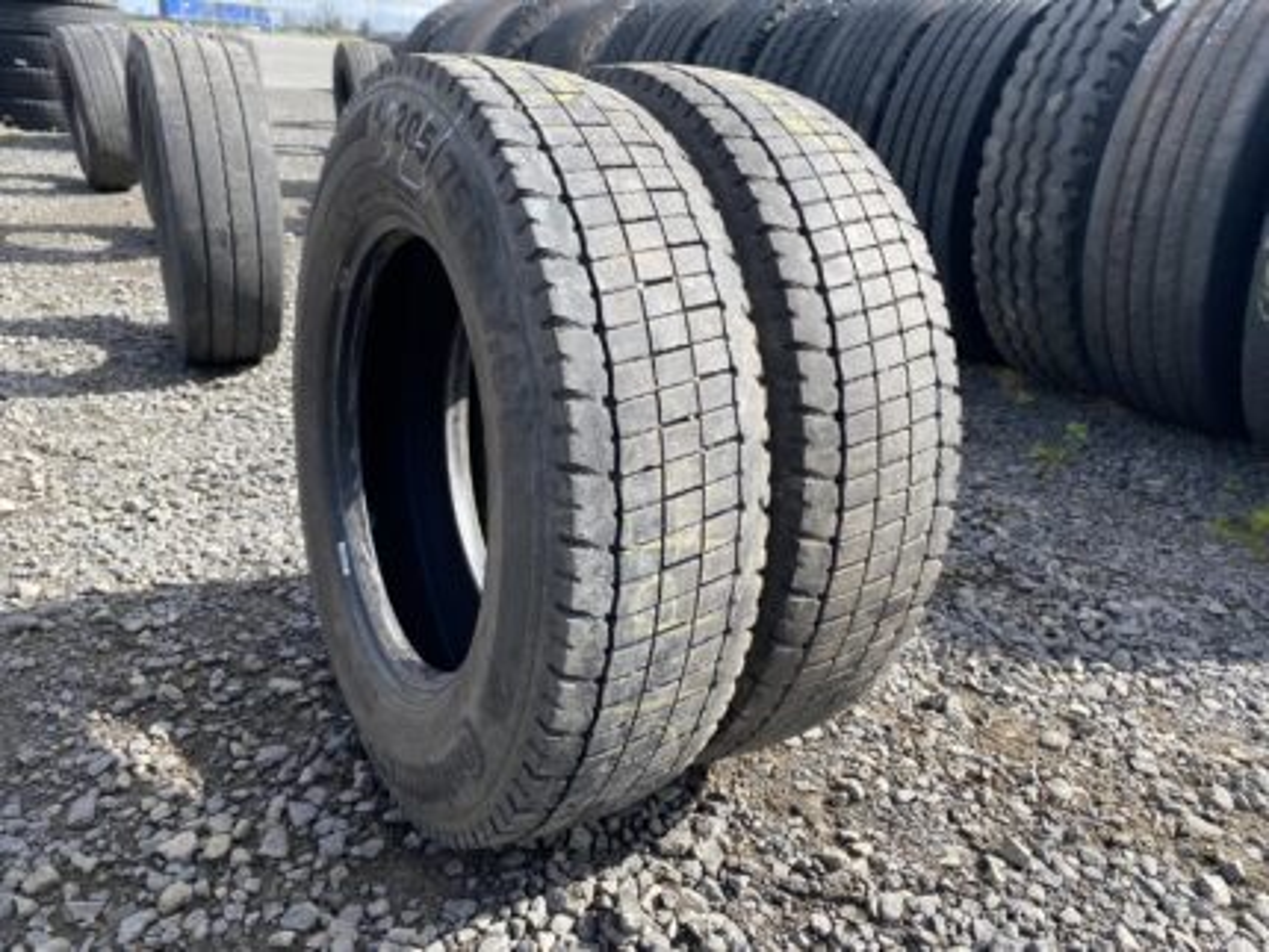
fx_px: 954
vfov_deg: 53.1
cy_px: 476
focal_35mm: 26
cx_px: 634
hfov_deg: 67.3
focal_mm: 4.25
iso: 32
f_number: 1.8
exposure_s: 1/912
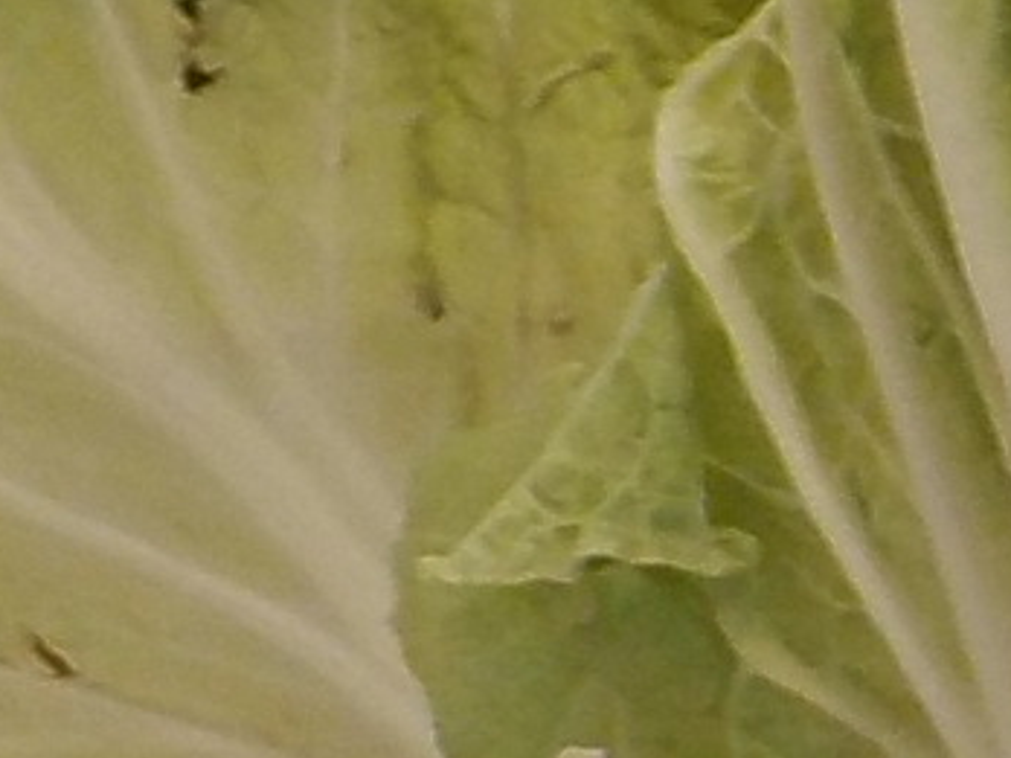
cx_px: 2211
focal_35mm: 196
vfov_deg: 7.6
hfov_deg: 9.3
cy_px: 421
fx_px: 5724
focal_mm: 4.1
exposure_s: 1/30
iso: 180
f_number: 3.3
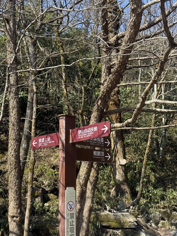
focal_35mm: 48
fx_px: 327
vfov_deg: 39.7
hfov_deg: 30.3
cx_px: 88
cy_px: 118
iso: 100
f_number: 1.78
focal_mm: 6.76
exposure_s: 1/1403
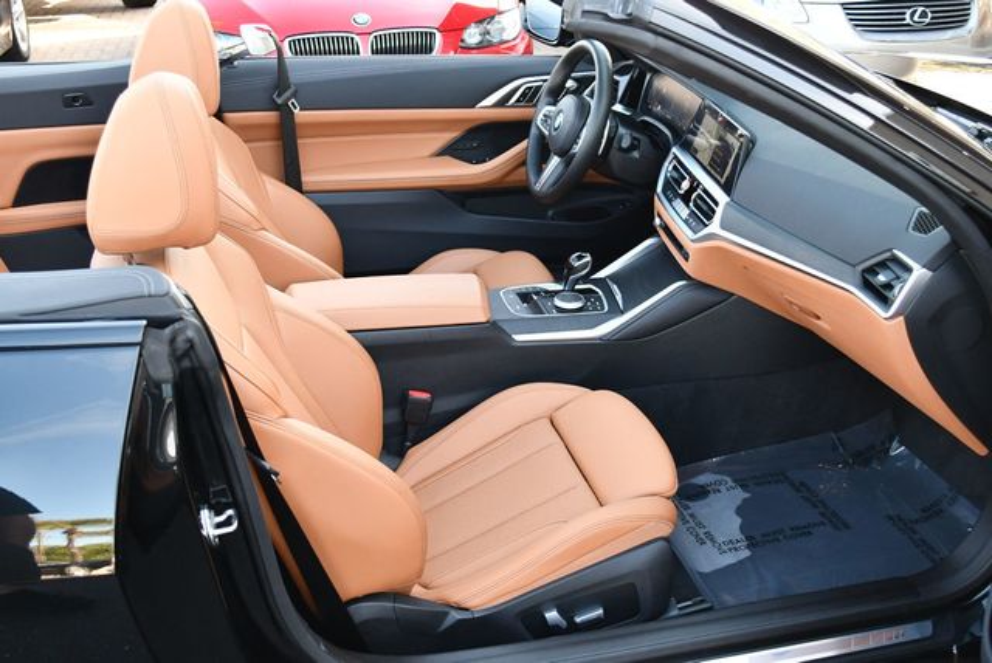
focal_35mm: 40
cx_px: 496
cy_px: 332
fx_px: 1103
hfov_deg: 48.4
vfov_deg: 33.5
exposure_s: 1/250
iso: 720
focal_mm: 20
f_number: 3.8
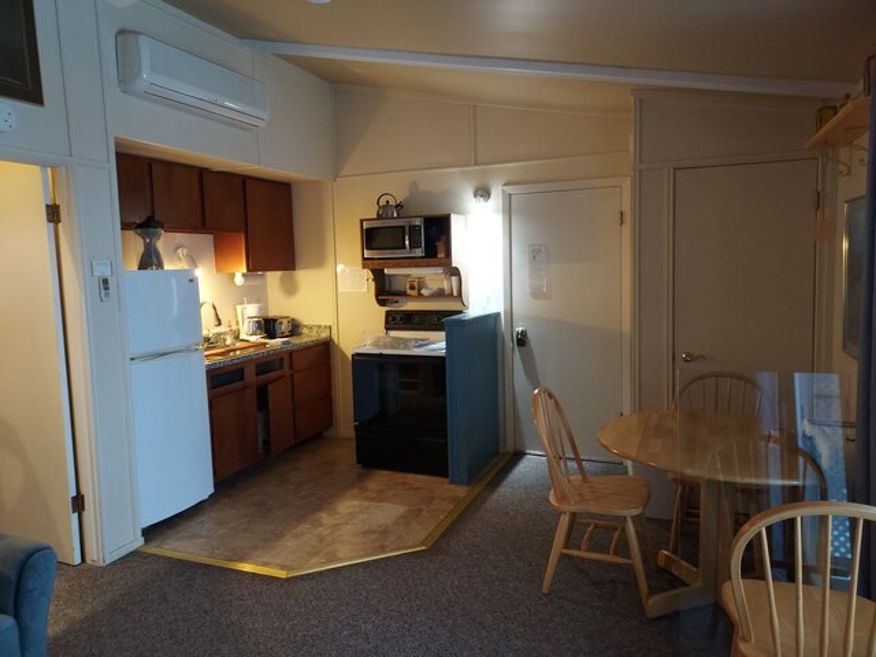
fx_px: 607
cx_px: 438
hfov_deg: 71.6
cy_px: 328
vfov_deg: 56.8
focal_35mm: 24
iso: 320
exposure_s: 1/30
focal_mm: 4.6
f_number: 1.8
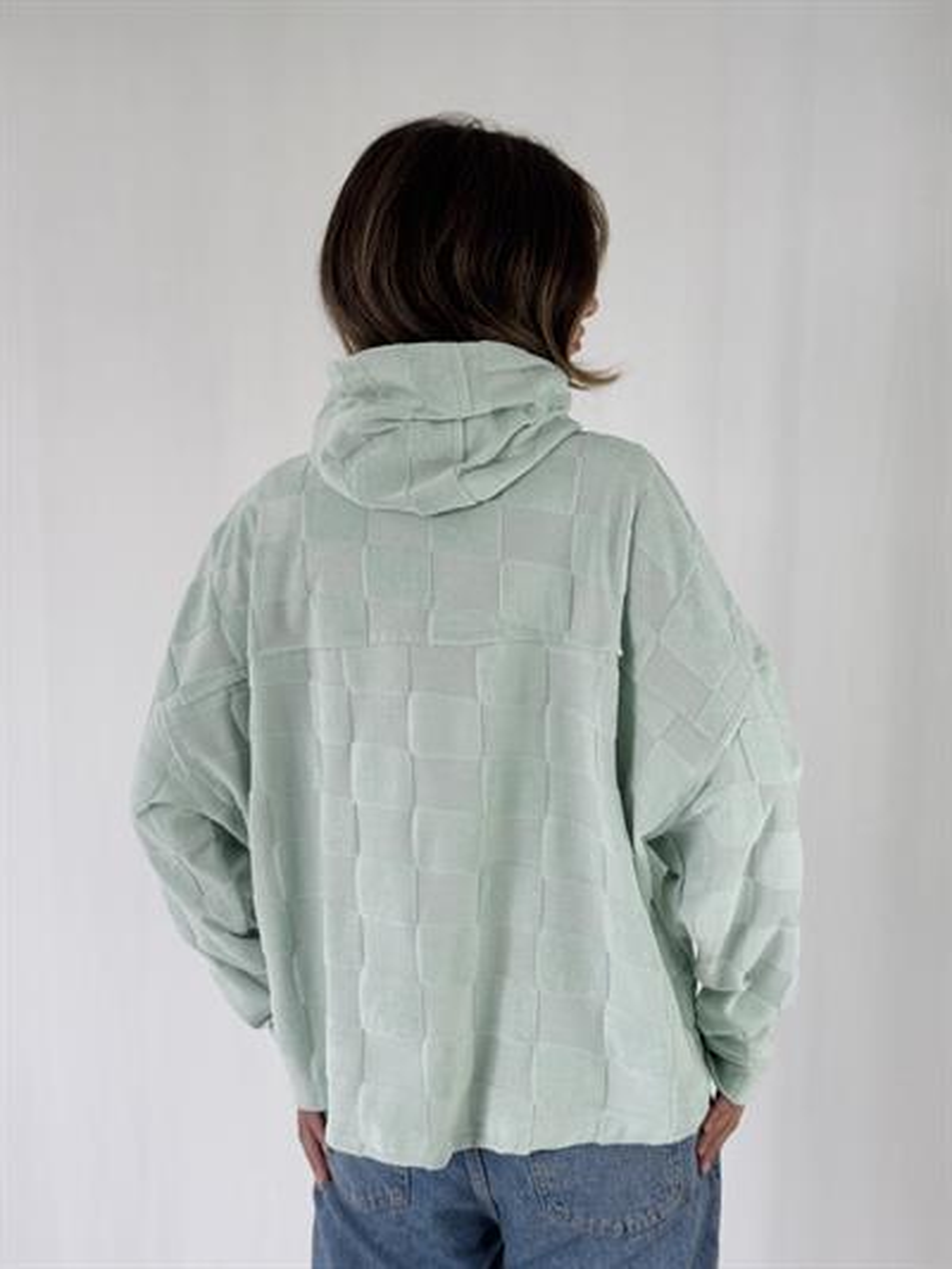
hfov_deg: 30.3
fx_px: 1759
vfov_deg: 39.6
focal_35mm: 48
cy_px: 634
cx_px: 476
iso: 64
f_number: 1.78
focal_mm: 6.76
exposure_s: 1/311
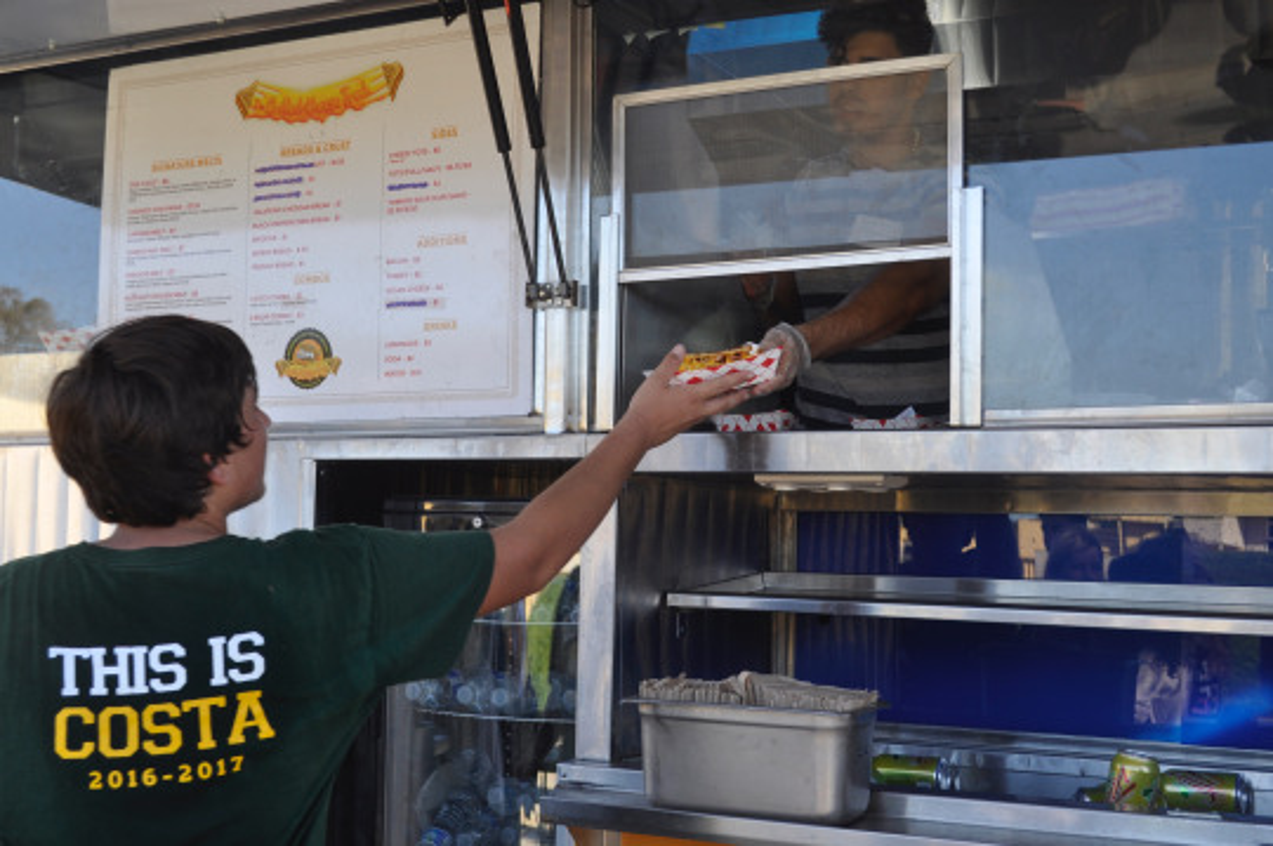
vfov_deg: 26.4
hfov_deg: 38.9
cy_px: 423
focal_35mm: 51
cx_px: 636
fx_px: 1802
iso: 200
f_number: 6.3
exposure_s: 1/160
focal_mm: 34
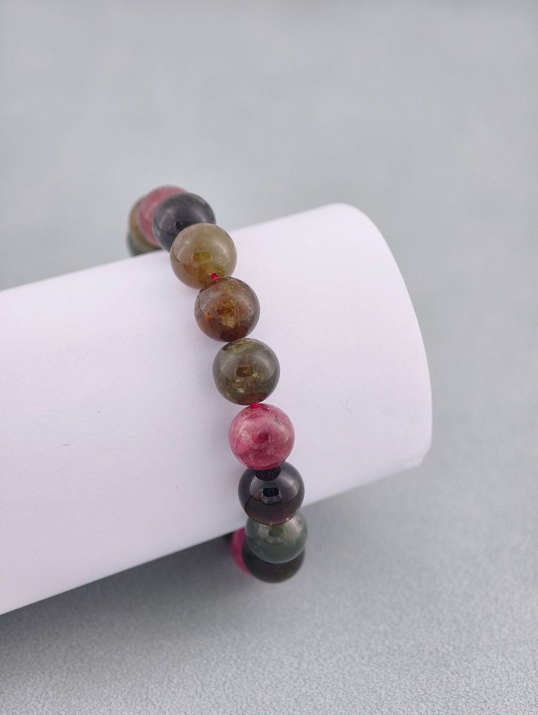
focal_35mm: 85
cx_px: 269
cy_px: 358
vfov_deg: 23.0
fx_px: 1757
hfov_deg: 17.4
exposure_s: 1/160
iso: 125
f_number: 2.67
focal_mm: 22.48
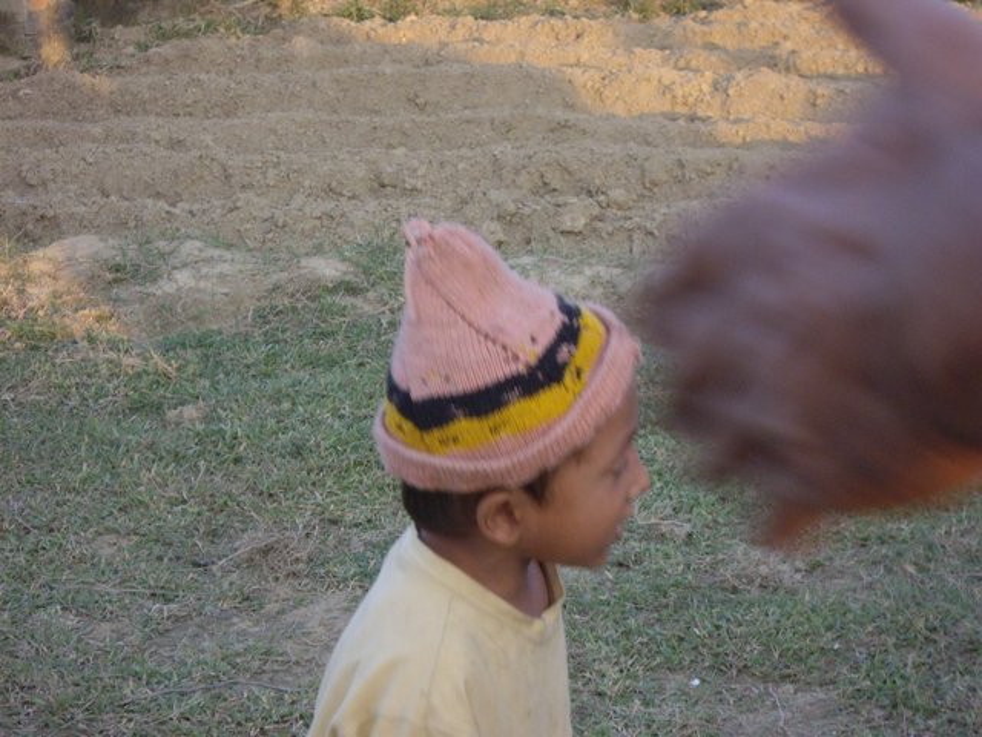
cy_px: 368
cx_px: 491
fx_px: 3234
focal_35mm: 114
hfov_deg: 17.3
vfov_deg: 13.0
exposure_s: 1/100
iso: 200
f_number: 5.2
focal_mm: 18.6
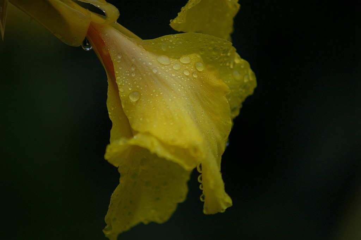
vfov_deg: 4.4
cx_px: 180
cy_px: 120
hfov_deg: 6.5
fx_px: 3156
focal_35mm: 315
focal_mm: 210
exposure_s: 1/320
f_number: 4
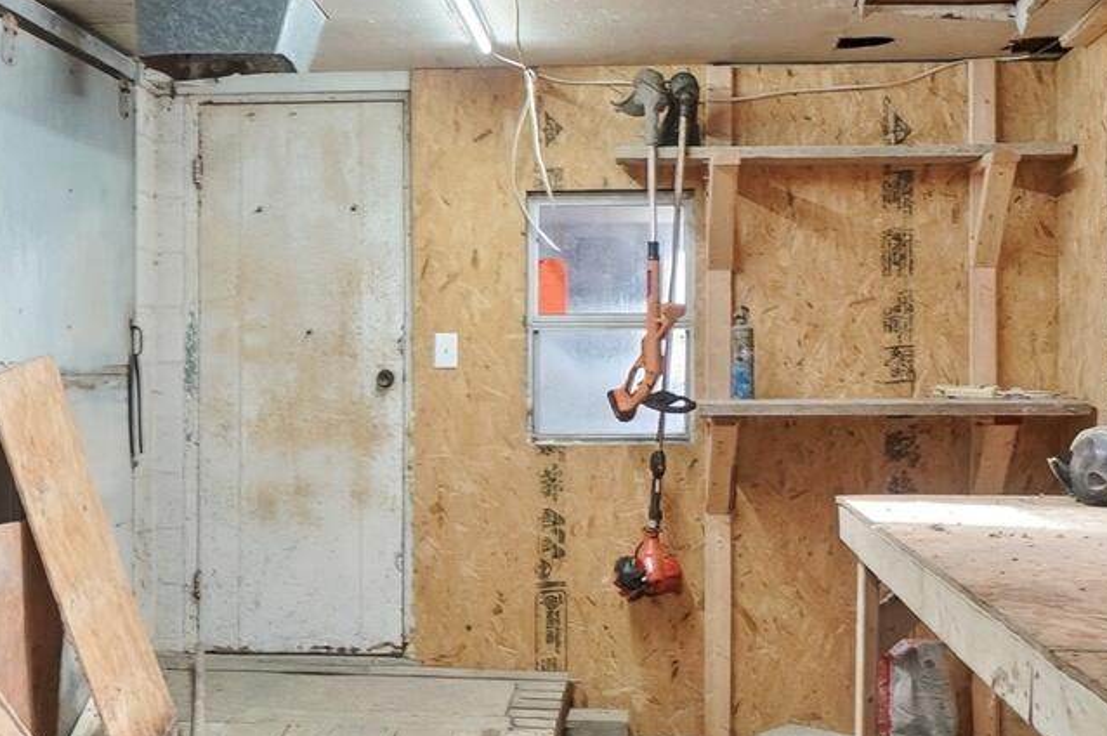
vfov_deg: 28.5
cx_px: 560
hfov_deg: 42.0
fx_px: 1444
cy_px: 426
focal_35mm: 47
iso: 125
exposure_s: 1/80
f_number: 6.3
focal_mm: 10
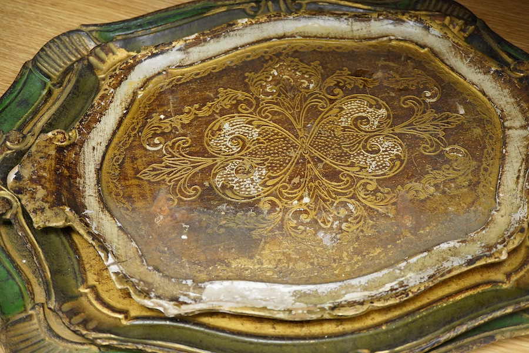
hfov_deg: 43.6
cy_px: 176
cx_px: 264
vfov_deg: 29.9
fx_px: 661
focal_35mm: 45
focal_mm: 30
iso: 1250
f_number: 3.5
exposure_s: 1/125
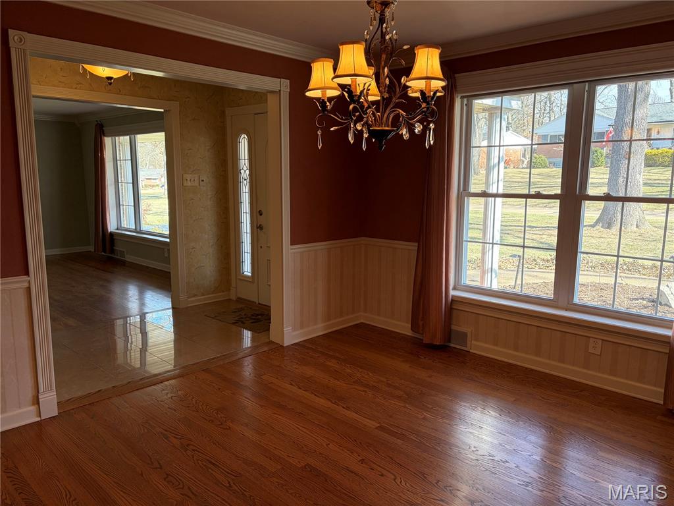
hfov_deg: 67.3
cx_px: 337
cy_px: 253
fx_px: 506
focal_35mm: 26
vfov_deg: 53.1
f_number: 1.6
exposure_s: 1/221
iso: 125
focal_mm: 5.96
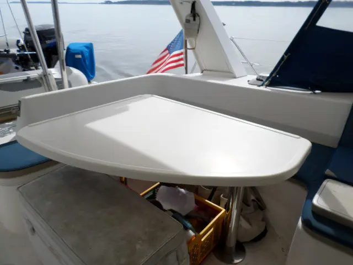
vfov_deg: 54.9
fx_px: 255
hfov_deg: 69.4
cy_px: 132
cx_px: 176
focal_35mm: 25
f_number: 2.5
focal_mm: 4.5
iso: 80
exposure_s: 1/2000
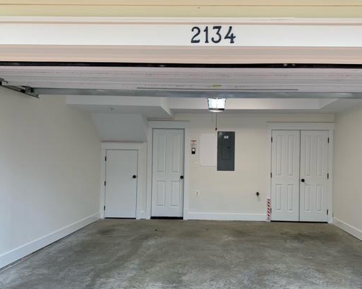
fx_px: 343
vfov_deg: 45.7
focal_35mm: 32
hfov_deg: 55.5
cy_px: 159
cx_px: 203
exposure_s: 1/121
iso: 40
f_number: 1.8
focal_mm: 4.25
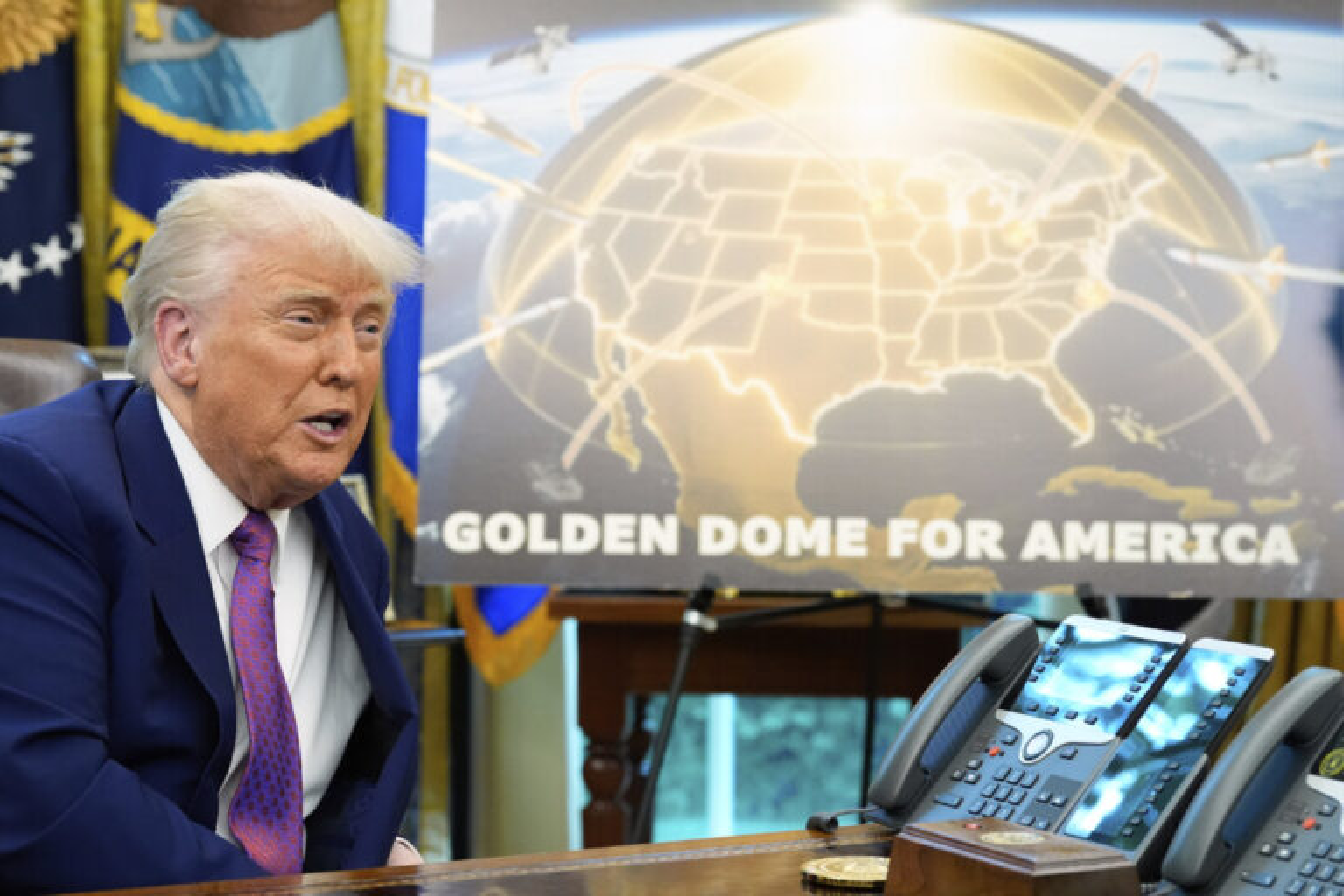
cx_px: 672
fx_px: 3808
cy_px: 448
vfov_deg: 13.4
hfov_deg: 20.0
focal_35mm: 102
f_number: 5
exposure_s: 1/125
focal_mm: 102
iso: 4000
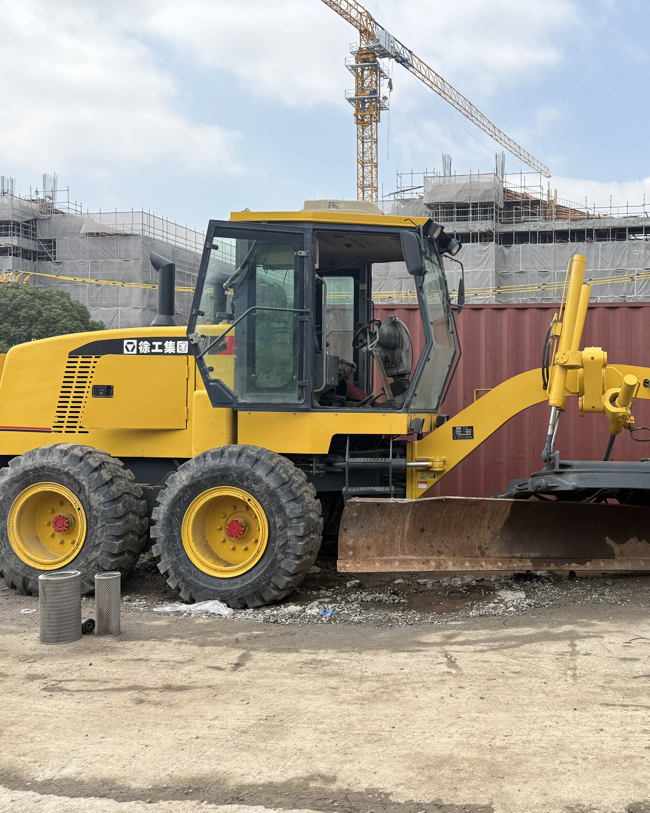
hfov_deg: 43.8
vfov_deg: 55.7
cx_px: 513
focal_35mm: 32
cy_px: 401
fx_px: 770
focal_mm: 6.76
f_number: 1.78
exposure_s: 1/1855
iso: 80
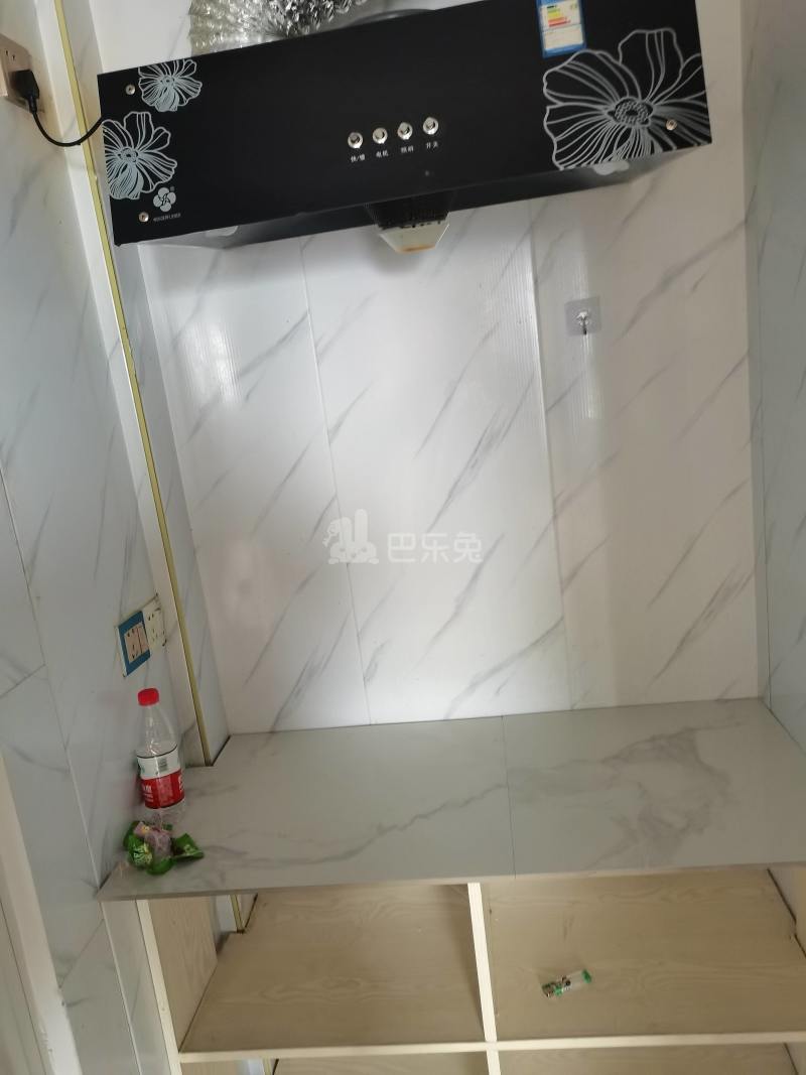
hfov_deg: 53.1
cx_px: 403
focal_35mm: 26
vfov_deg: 67.3
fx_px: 807
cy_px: 538
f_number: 1.8
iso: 640
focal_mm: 5.58
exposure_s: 1/25
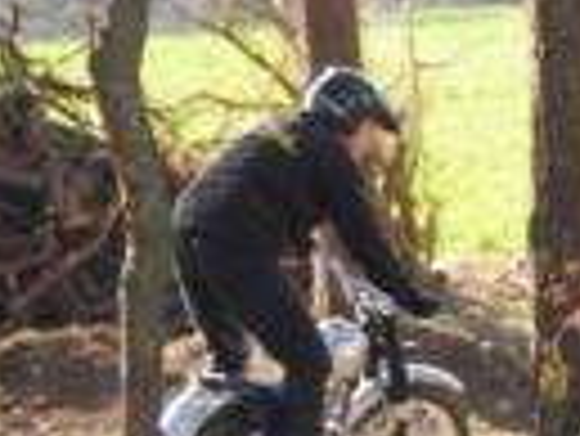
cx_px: 863
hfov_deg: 5.5
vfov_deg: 4.2
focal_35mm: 354
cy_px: 303
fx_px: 5937
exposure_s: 1/400
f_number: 3.2
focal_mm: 95
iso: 250
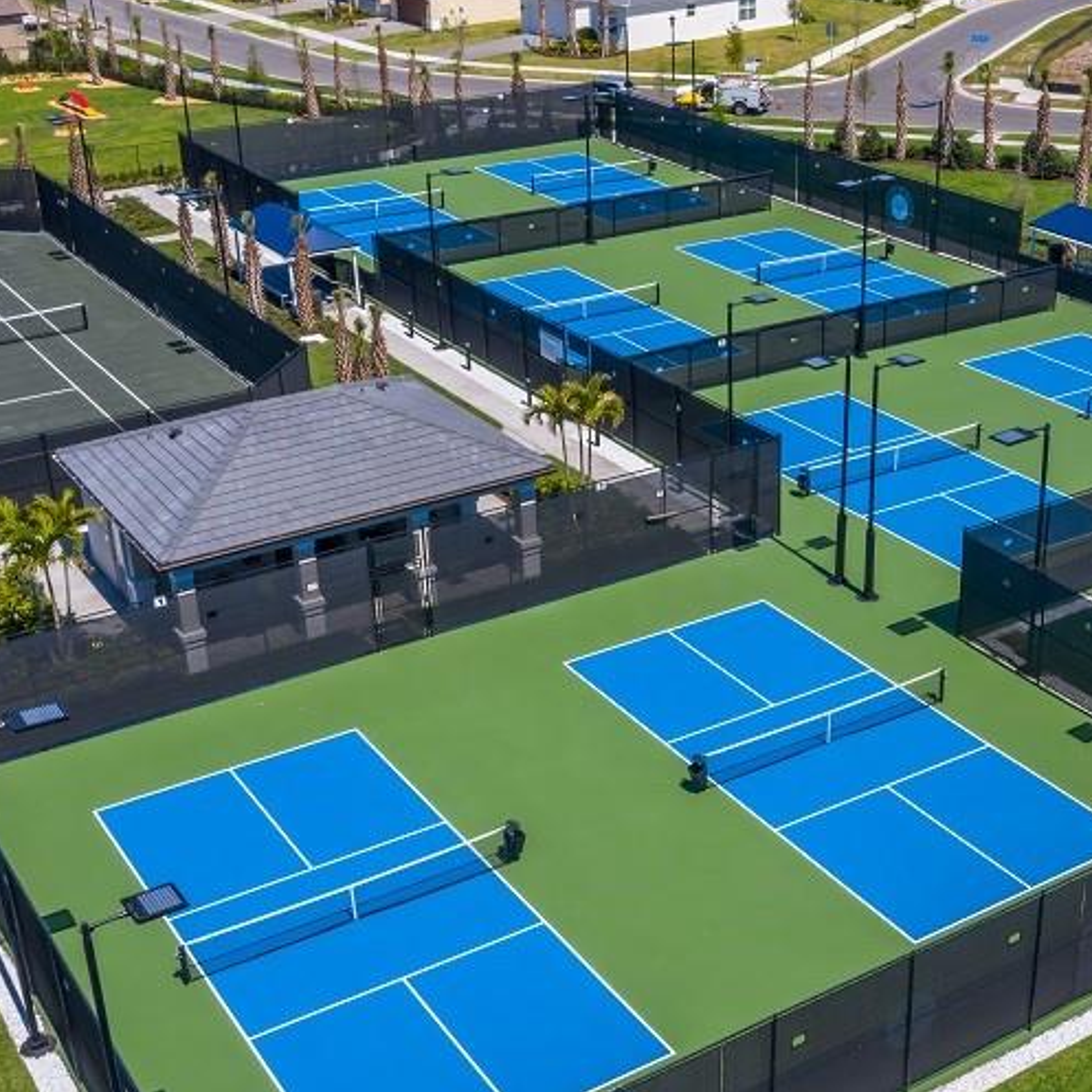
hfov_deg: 34.4
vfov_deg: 34.6
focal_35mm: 49
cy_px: 613
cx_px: 721
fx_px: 1749
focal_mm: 10.26
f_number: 8
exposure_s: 1/320
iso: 100
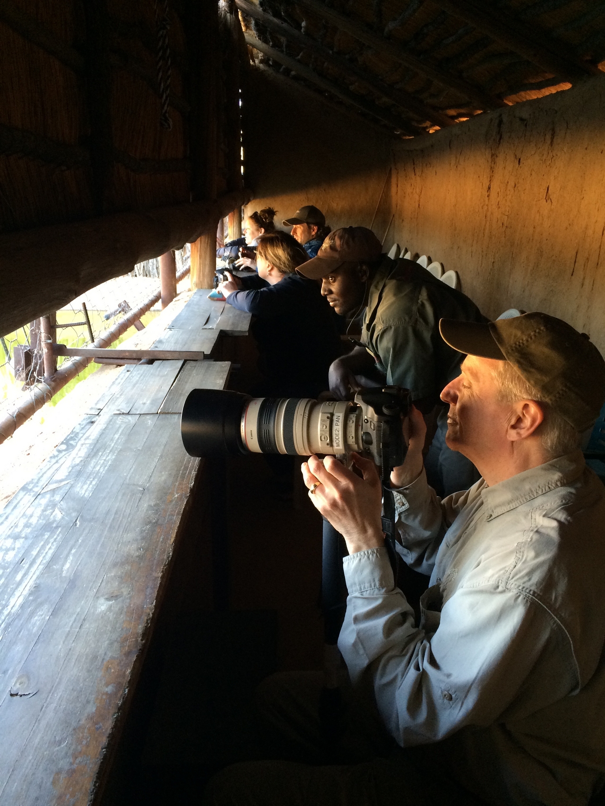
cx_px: 302
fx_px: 676
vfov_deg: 61.7
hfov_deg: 48.2
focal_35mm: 29
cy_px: 403
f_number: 2.2
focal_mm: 4.15
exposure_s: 1/33
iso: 80
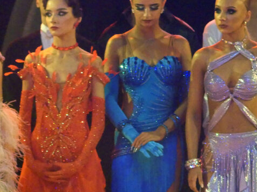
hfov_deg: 2.9
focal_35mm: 696
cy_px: 44
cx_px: 194
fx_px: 5165
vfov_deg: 2.1
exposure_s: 1/125
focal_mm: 79.8
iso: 1250
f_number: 2.8
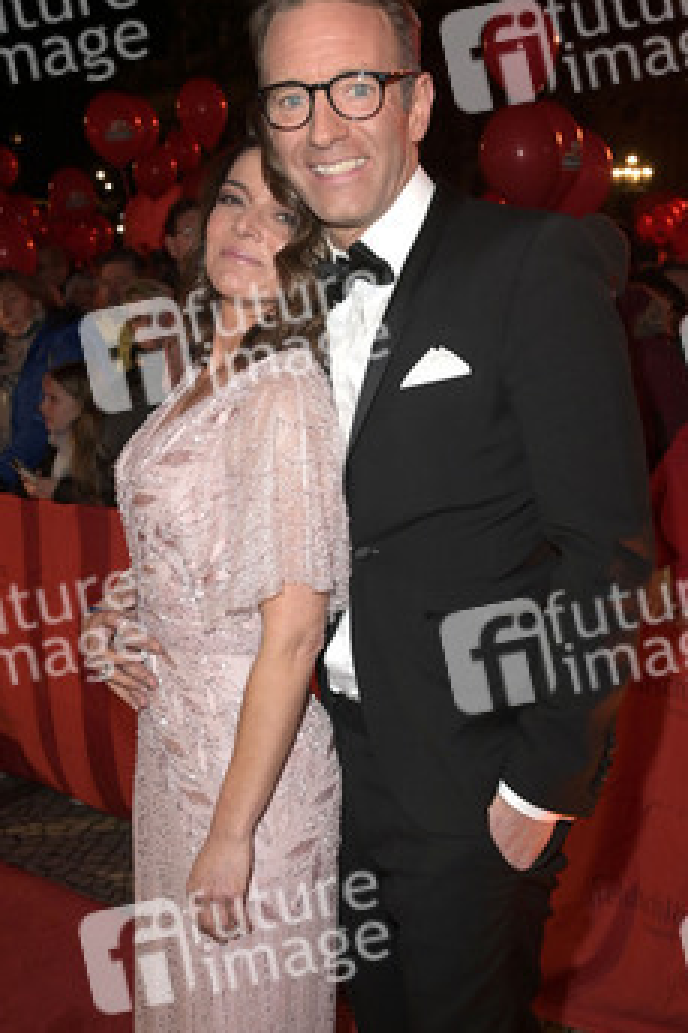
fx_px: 1033
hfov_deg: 36.8
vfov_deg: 53.1
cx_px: 321
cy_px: 492
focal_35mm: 36
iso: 800
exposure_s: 1/100
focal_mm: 31
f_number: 4.5
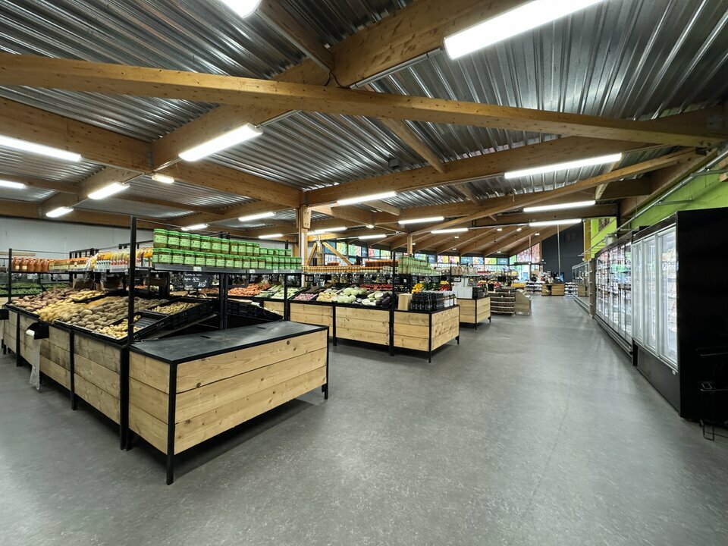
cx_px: 364
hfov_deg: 102.1
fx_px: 294
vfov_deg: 85.7
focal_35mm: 14
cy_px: 273
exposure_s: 1/100
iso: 320
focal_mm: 2.22
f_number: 2.2
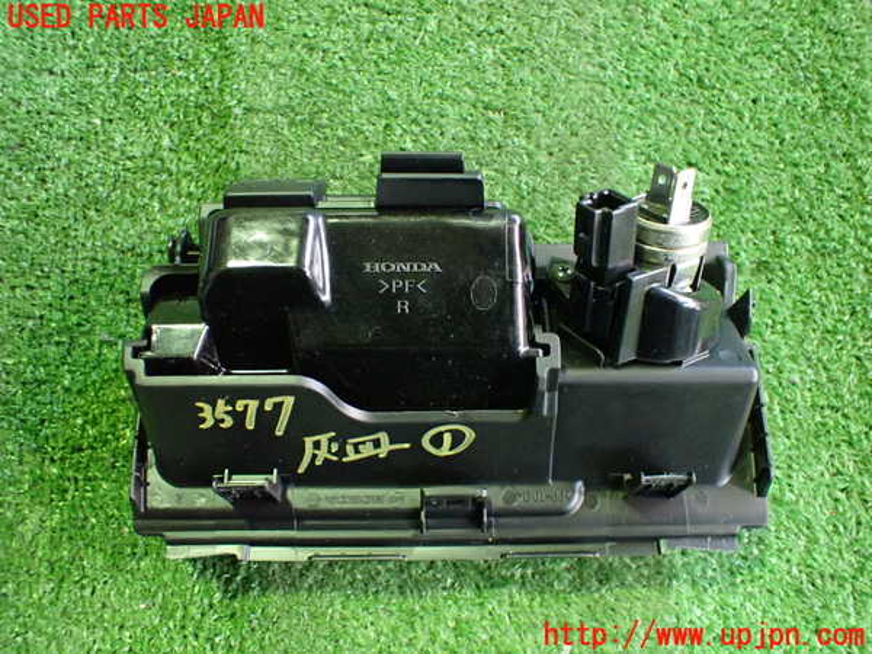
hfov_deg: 60.0
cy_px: 327
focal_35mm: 30
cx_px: 436
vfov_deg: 46.8
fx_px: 756
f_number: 2.3
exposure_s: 1/30
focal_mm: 5.4
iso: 1000
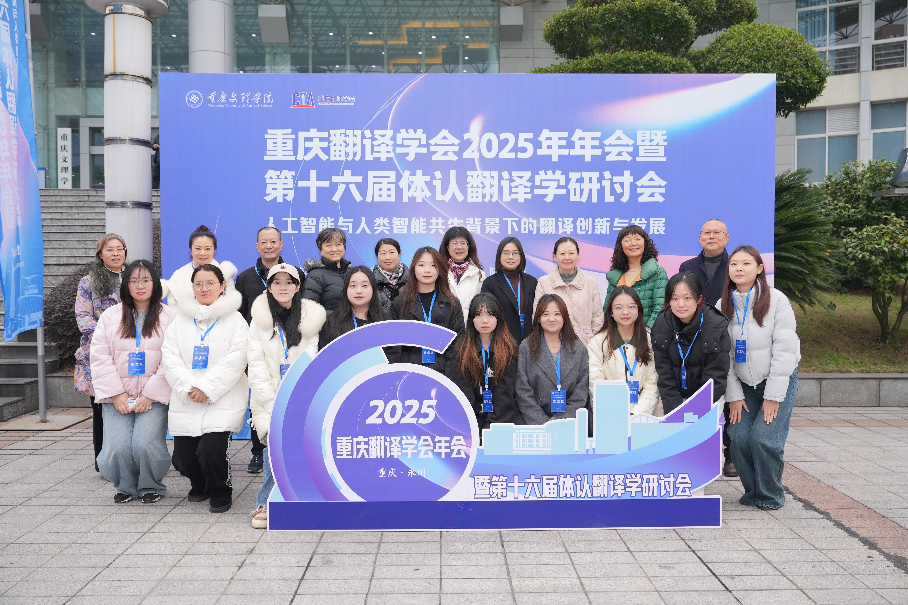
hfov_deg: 60.3
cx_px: 454
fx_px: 782
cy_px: 302
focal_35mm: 31
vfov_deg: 42.3
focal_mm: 31
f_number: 4
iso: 320
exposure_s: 1/250
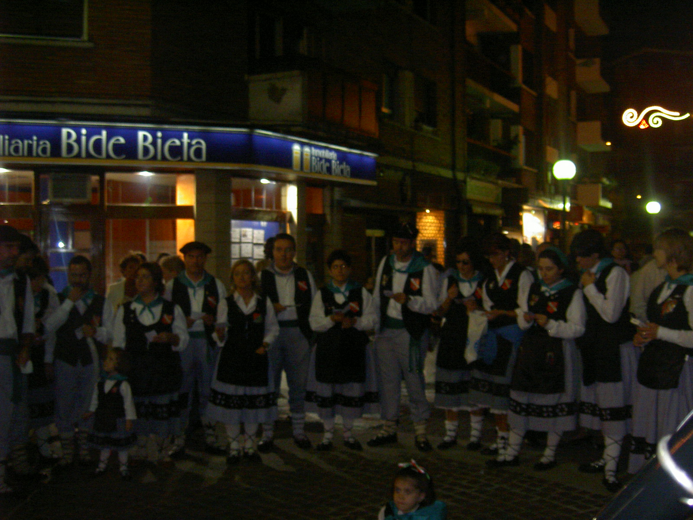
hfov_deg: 47.9
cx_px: 346
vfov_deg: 36.8
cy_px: 260
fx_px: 781
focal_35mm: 39
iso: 100
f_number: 2.8
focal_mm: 8
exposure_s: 1/59.5
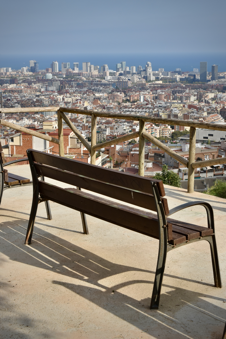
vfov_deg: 33.4
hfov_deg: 22.6
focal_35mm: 60
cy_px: 170
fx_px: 565
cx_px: 113
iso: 400
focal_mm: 40
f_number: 14
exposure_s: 1/640
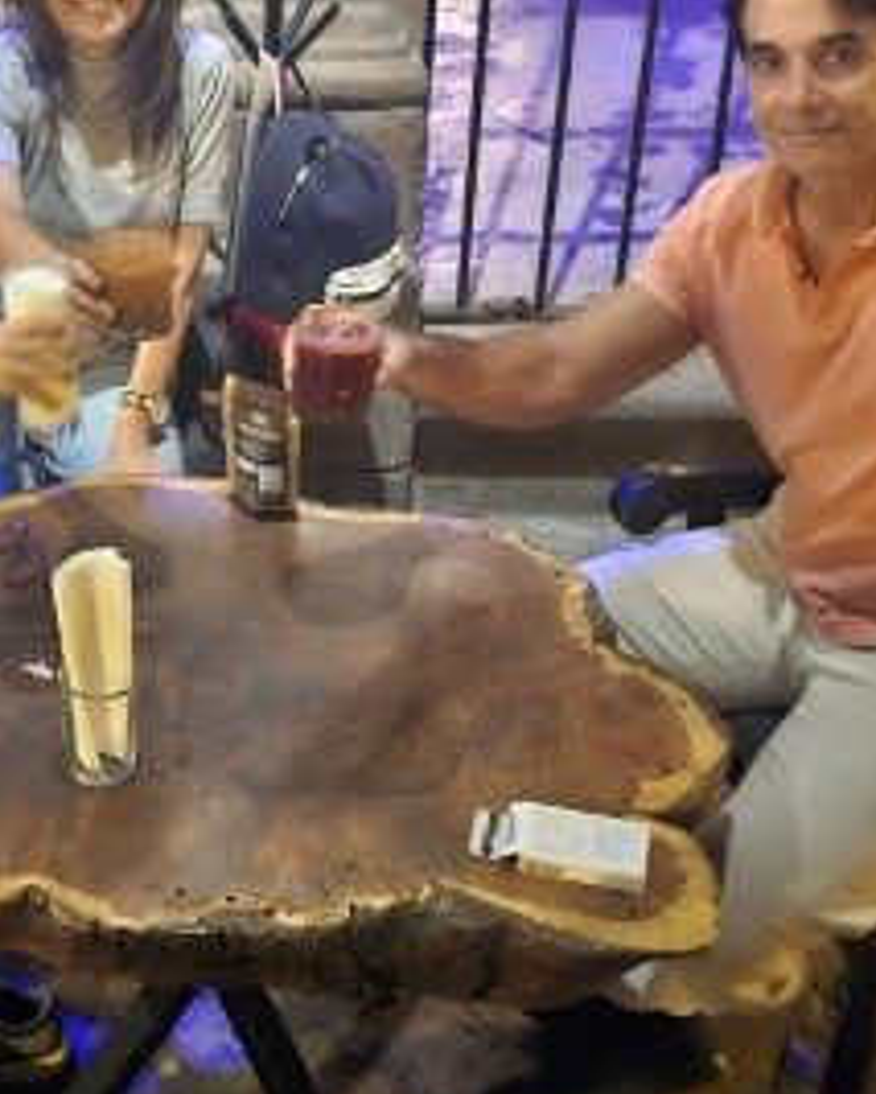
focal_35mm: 54
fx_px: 1749
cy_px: 358
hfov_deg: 27.5
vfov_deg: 34.4
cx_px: 160
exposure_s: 1/15
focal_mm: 6.3
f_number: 1.7
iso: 1000
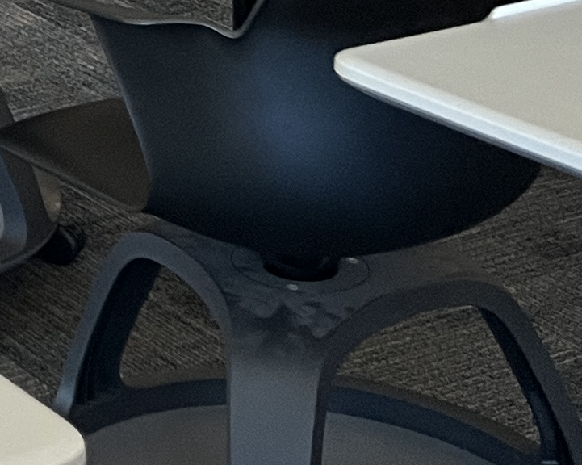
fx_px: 2445
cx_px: -476
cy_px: -576
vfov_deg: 9.8
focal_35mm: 142
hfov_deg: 12.4
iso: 200
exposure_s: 1/60
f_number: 1.6
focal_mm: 5.1
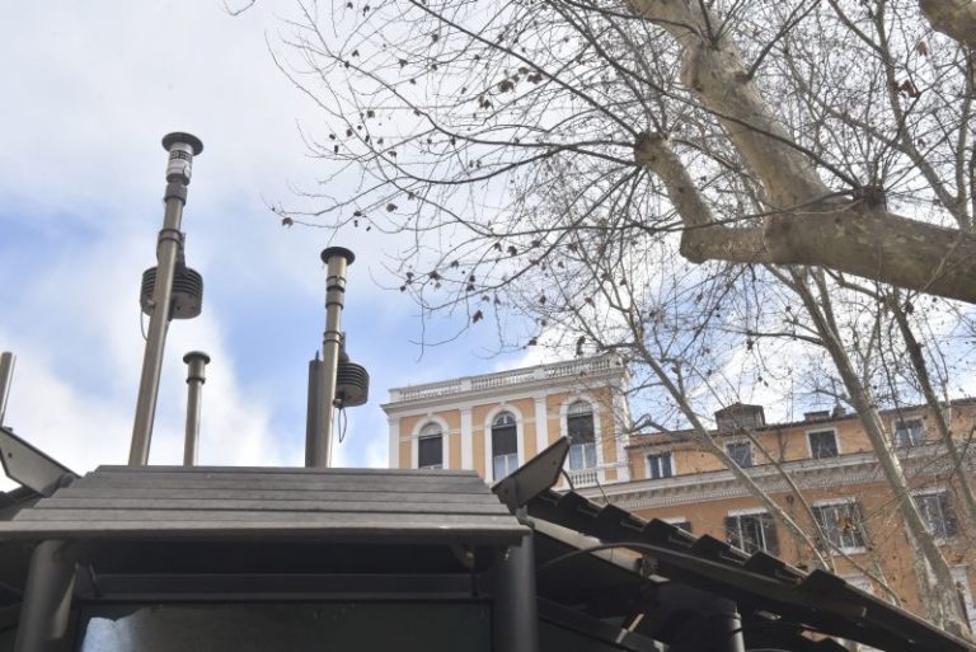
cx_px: 488
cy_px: 326
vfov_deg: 29.9
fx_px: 1221
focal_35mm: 45
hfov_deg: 43.6
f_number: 14
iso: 400
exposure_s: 1/160
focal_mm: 45
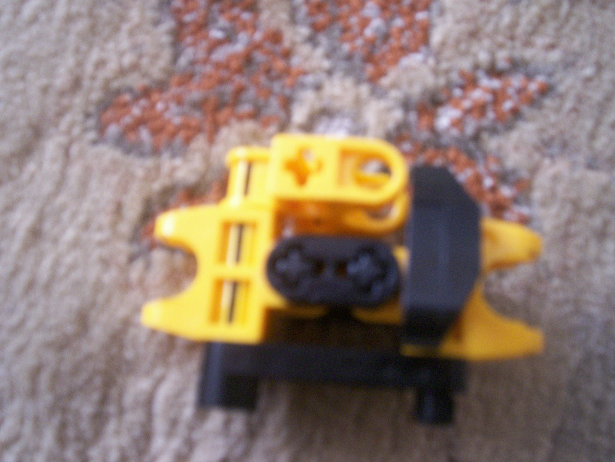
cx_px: 308
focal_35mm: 36
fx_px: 640
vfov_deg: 39.7
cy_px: 231
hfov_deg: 51.4
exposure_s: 1/8.87
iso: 140
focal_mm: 5.9
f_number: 4.5
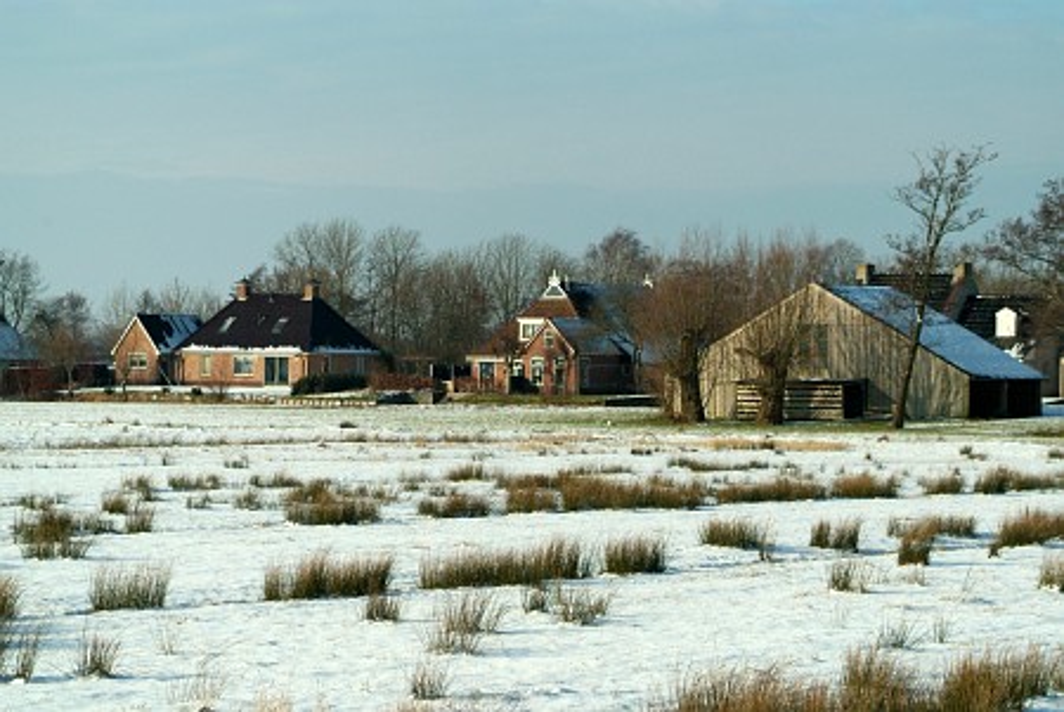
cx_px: 532
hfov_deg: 17.5
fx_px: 3461
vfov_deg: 11.7
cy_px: 356
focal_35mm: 117
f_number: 4.8
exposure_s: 1/4000
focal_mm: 78
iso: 400
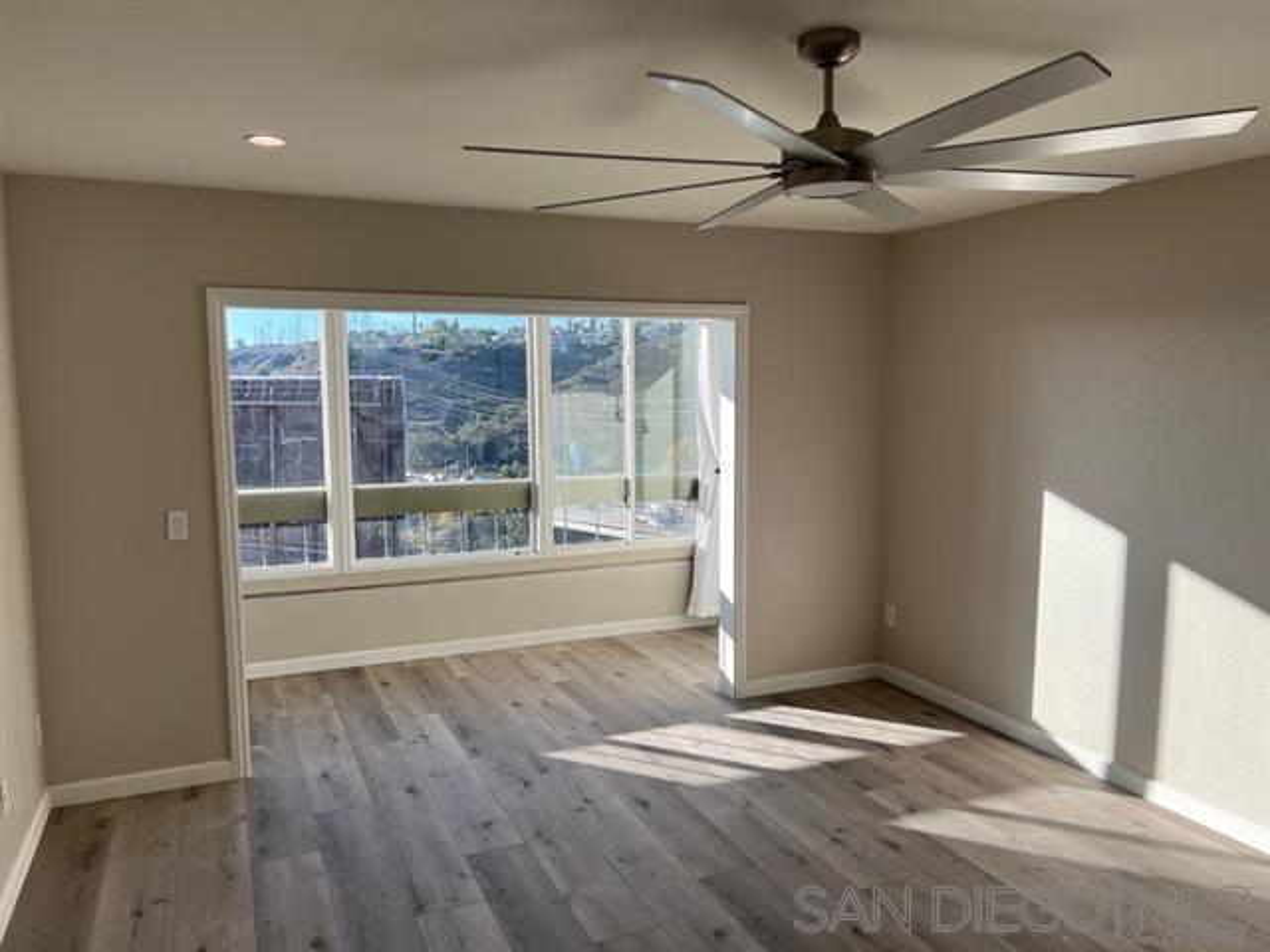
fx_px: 954
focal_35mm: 26
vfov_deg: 53.1
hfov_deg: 67.3
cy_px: 476
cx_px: 635
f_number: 1.5
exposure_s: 1/705
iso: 50
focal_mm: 5.7
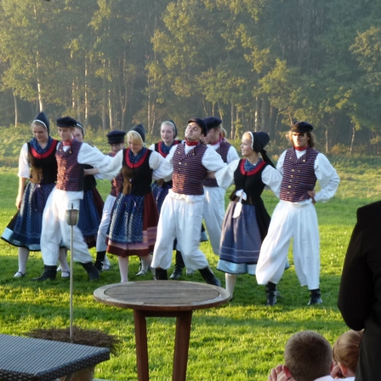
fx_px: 1756
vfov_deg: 12.4
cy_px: 190
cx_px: 140
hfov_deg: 12.4
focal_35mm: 141
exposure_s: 1/50
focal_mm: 19.5
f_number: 4.4
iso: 125
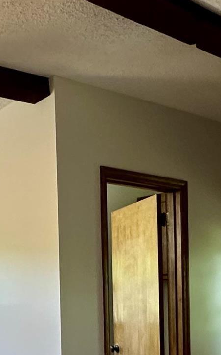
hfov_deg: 19.5
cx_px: -39
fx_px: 608
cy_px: 333
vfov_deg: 30.7
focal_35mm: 63
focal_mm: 2.22
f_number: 2.2
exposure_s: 1/60
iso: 200
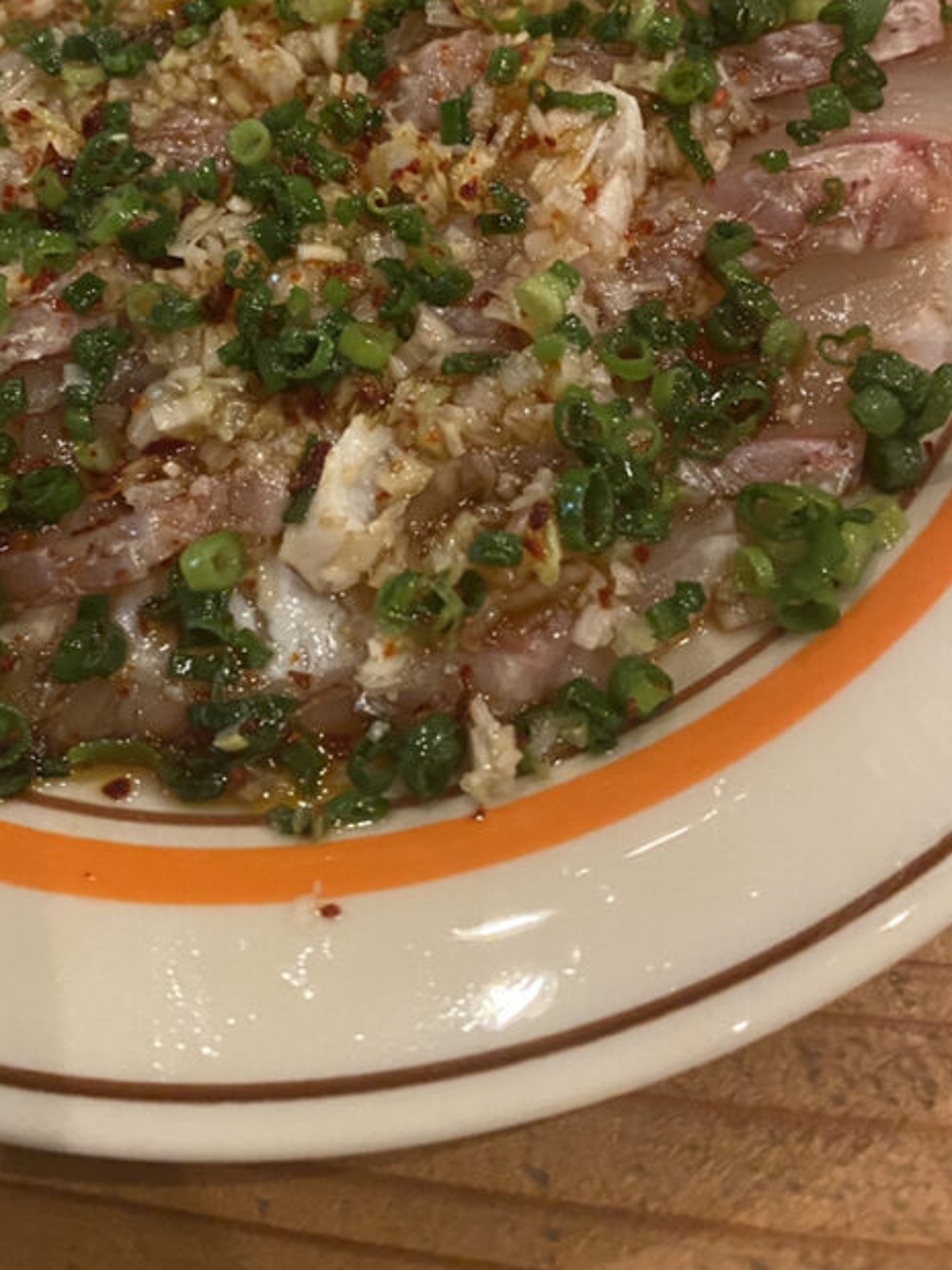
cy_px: 343
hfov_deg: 33.4
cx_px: 343
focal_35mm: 43
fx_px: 1577
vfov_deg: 42.7
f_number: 1.8
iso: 640
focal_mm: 4.25
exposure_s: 1/30
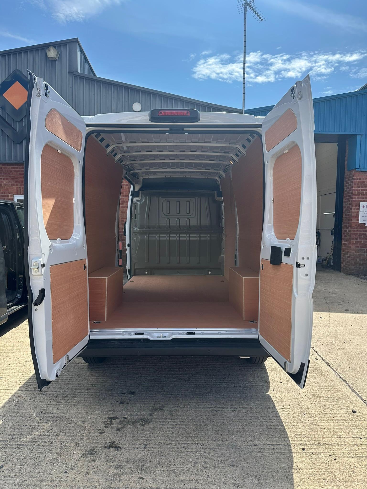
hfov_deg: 56.8
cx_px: 184
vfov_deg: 71.6
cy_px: 244
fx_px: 339
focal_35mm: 24
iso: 80
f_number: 1.78
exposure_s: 1/2967
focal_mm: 6.86
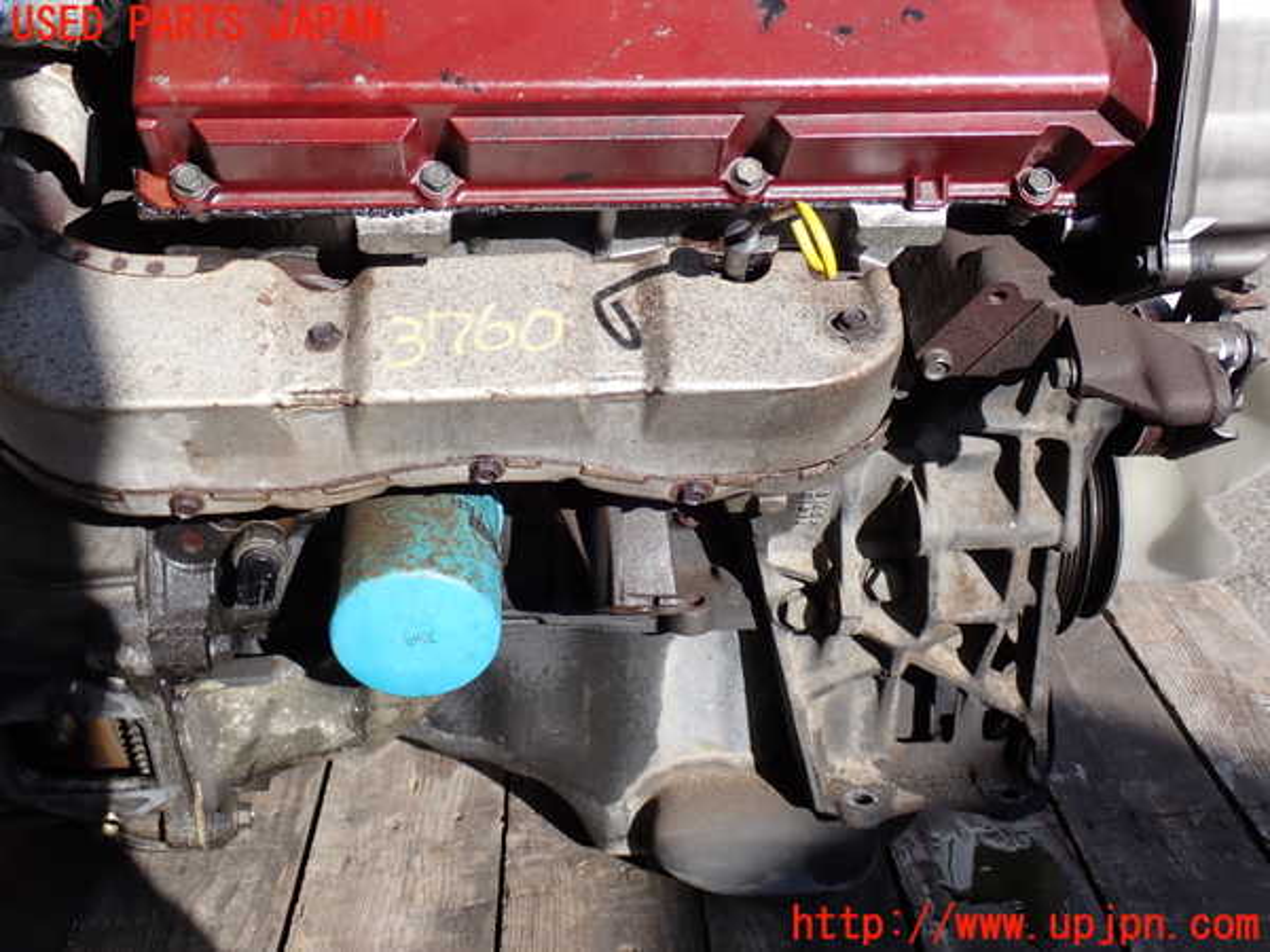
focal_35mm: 44
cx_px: 635
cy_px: 476
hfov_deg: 42.9
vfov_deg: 32.9
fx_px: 1614
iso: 100
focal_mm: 7.84
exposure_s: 1/250
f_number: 4
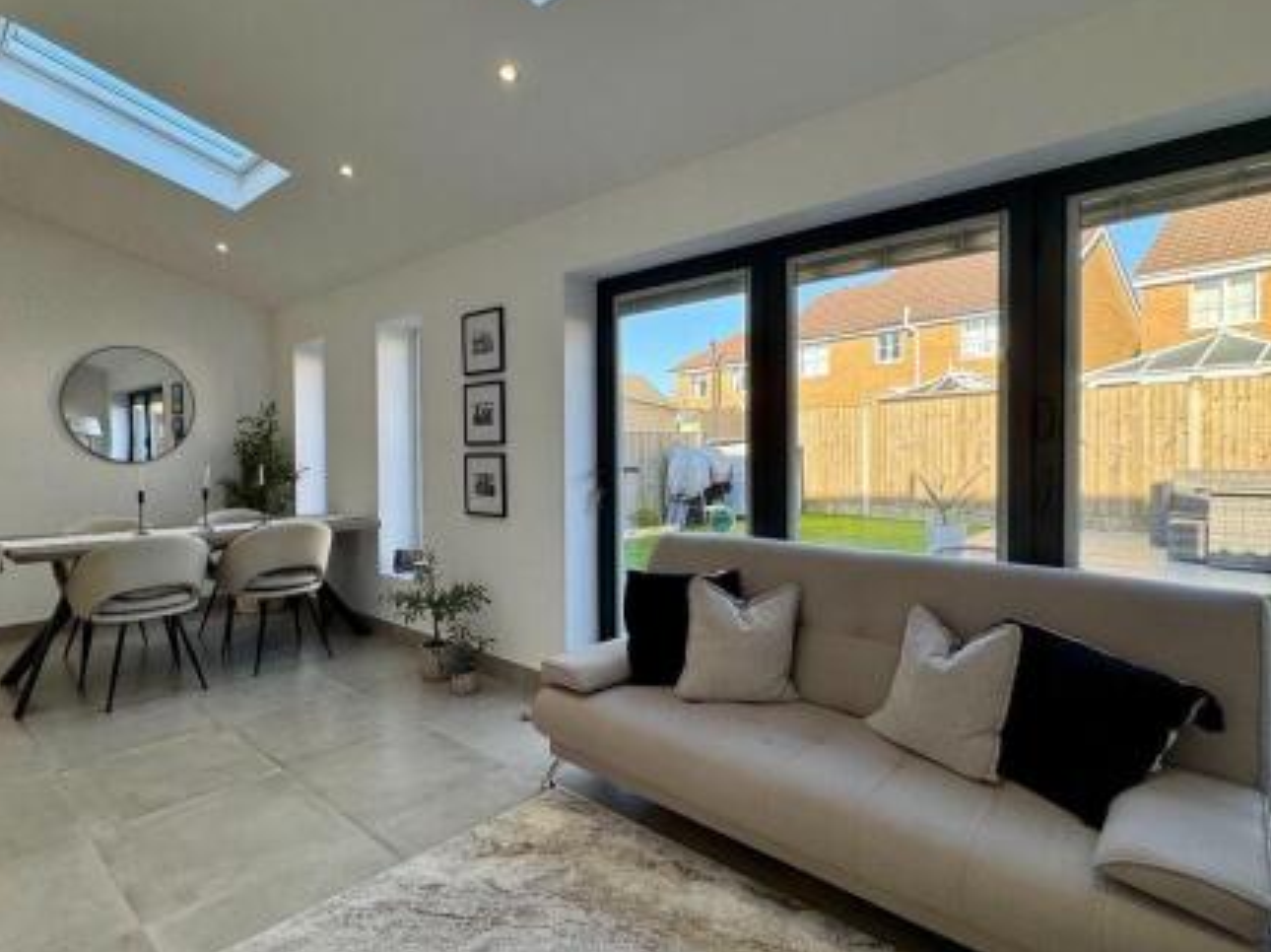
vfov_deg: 68.6
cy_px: 469
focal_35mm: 19
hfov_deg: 84.5
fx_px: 697
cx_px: 575
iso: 40
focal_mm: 2.22
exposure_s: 1/151
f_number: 2.2
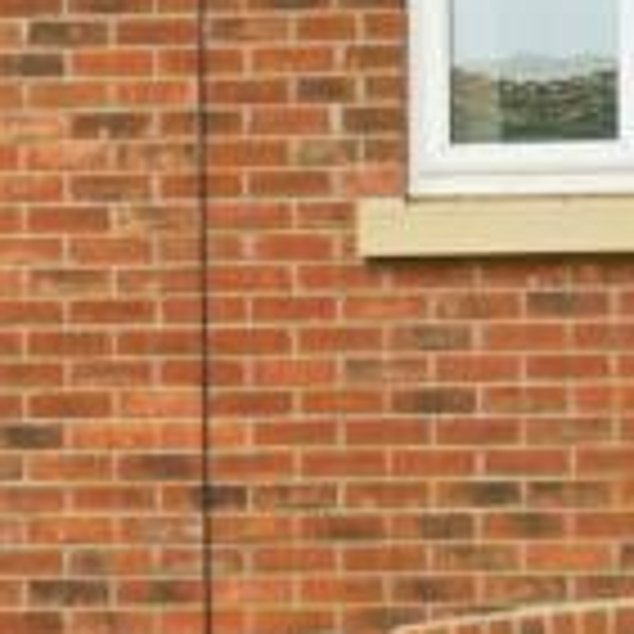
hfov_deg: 8.4
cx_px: 994
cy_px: 506
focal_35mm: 203
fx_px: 4206
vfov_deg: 8.6
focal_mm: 33
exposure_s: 1/2500
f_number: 6.3
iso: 1600
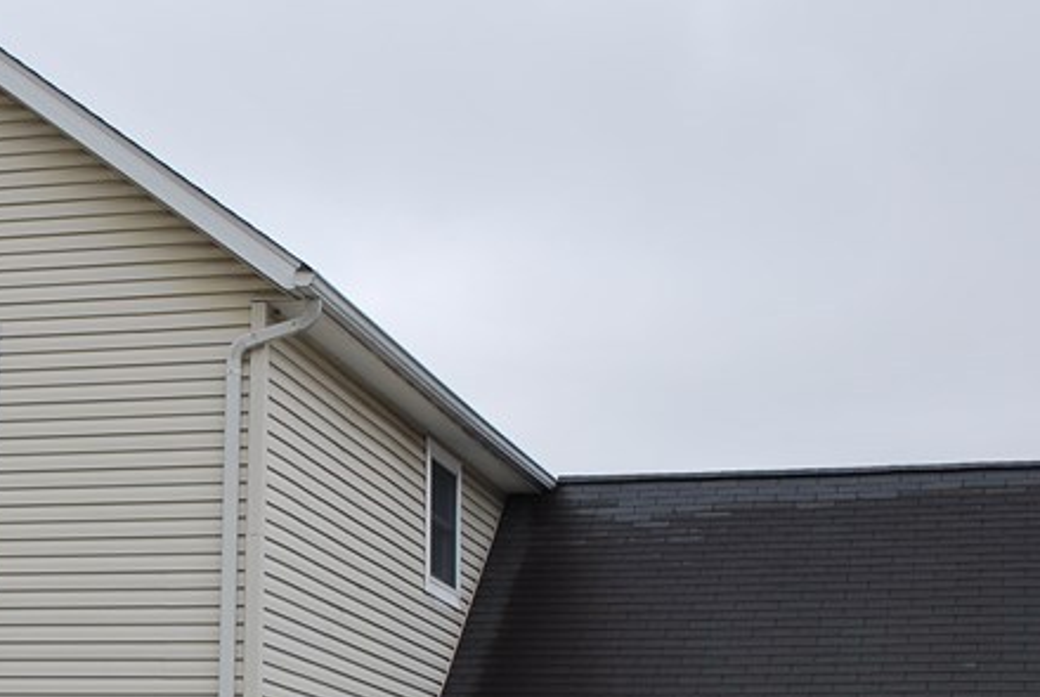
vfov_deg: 14.2
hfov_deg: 20.7
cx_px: 52
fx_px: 2778
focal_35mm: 96
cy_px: 569
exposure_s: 1/160
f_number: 6.3
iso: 100
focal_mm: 26
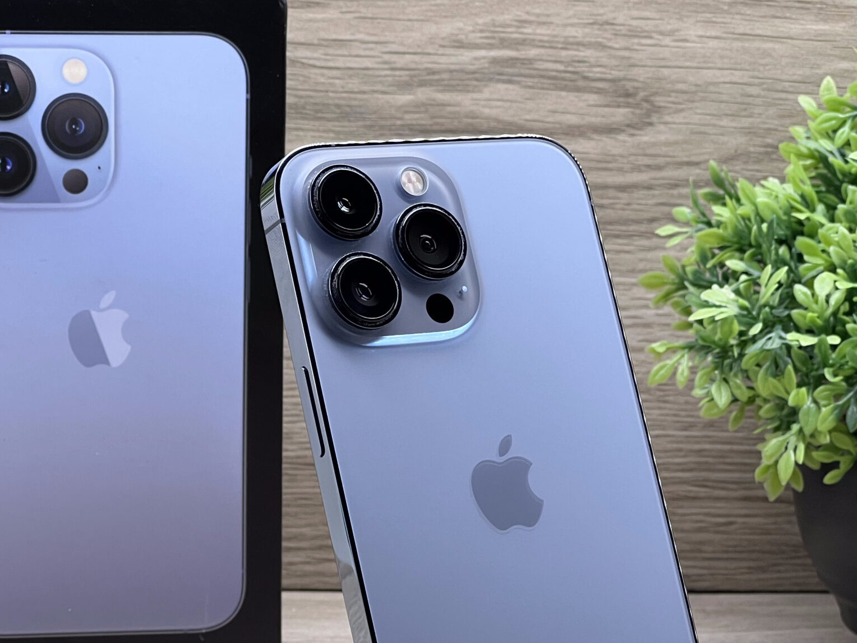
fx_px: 3194
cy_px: 485
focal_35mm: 129
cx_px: 453
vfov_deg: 11.5
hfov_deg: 15.3
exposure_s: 1/100
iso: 100
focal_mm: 9
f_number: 2.8
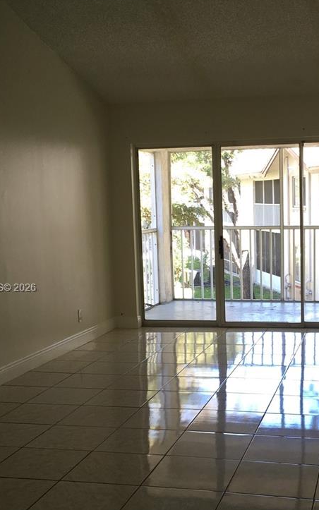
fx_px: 709
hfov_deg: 25.2
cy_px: 289
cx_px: 223
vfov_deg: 39.5
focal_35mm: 51
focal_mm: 4.15
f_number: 2.2
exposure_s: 1/60
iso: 32
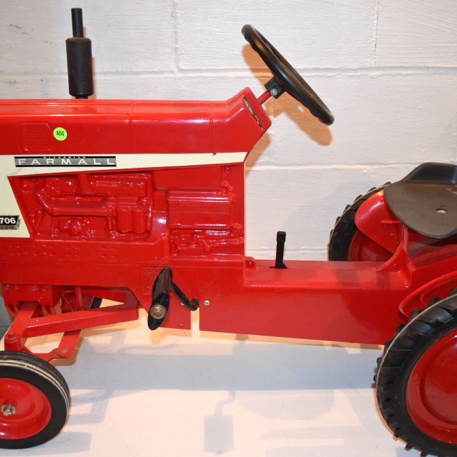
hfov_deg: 42.8
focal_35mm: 39
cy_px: 232
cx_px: 254
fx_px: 583
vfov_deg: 42.8
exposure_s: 1/60
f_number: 3.8
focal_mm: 20
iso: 1100
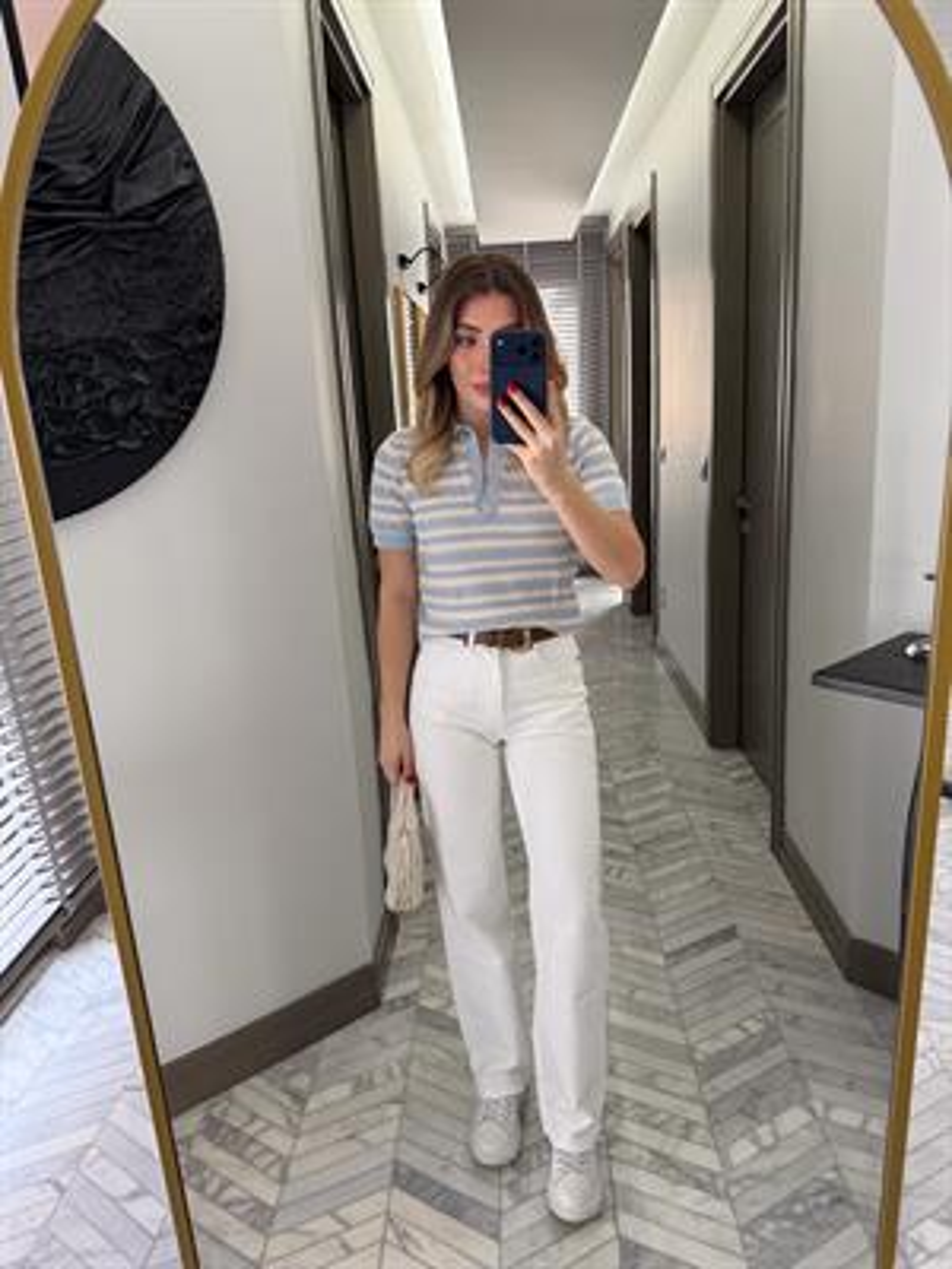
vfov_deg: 71.6
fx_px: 880
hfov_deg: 56.8
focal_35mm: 24
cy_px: 634
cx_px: 476
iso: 200
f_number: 1.78
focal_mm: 6.76
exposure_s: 1/68
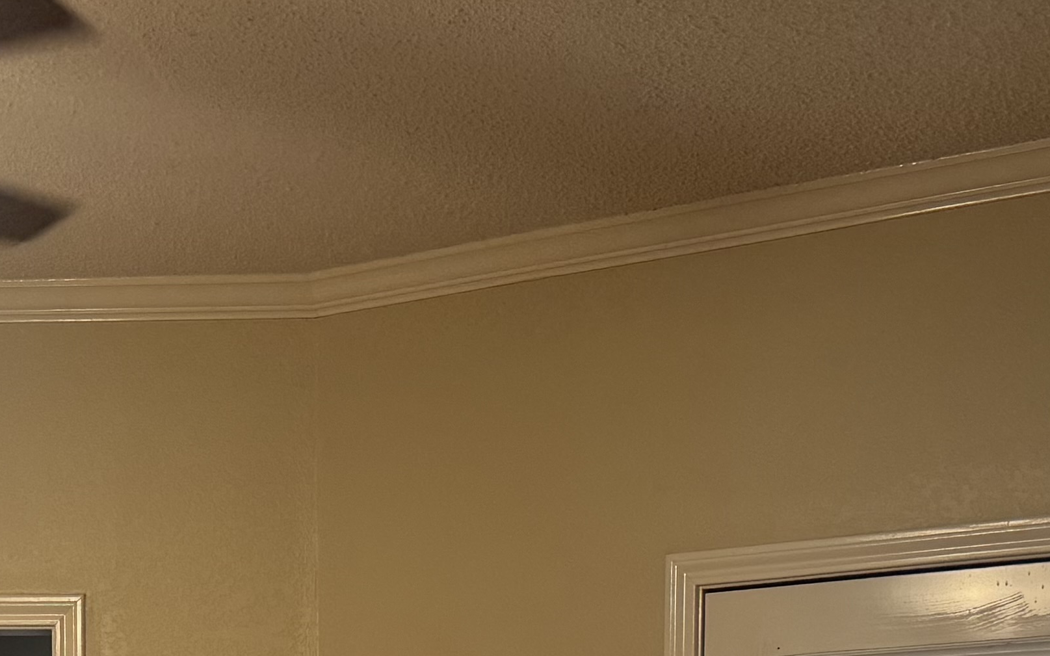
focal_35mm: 90
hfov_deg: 22.7
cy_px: 1045
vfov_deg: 13.5
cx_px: 216
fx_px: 2575
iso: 160
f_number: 1.78
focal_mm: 6.76
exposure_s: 1/60
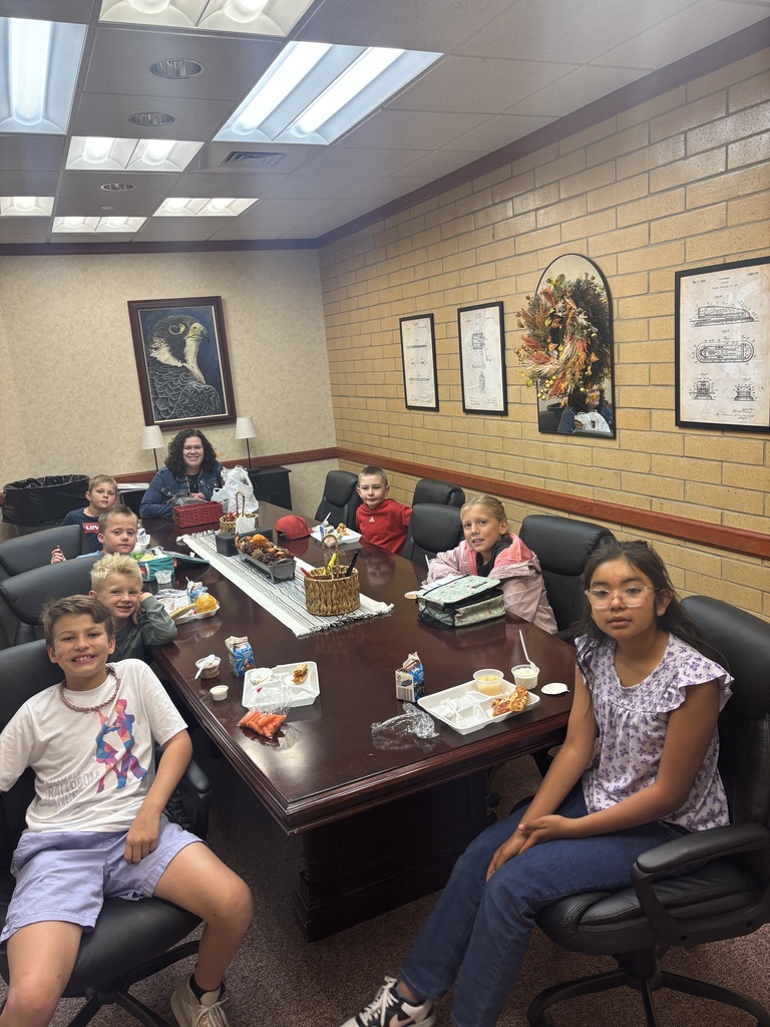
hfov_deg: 53.1
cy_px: 514
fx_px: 771
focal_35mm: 26
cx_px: 385
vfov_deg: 67.3
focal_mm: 5.96
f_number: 1.6
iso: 80
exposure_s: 1/60
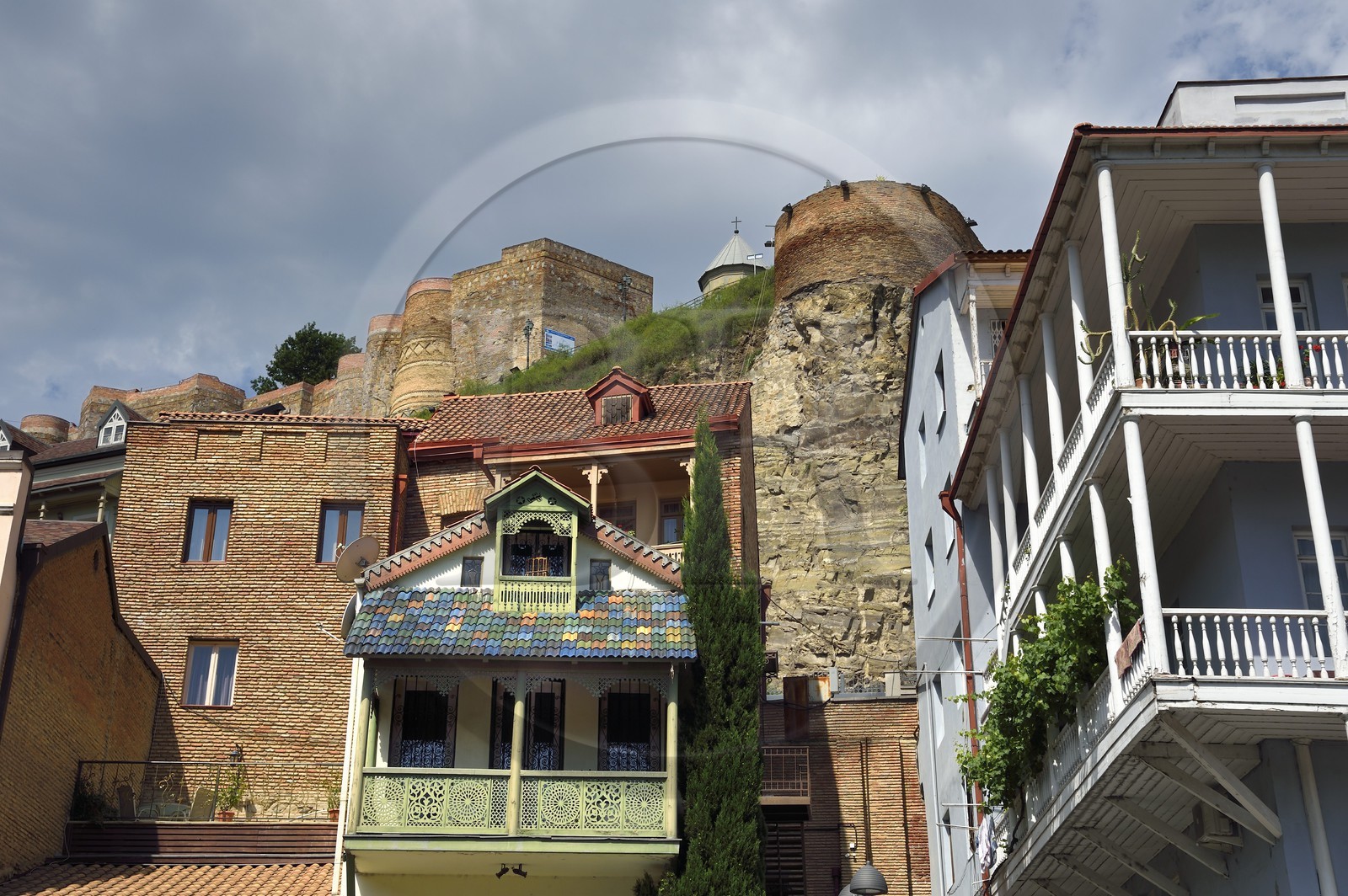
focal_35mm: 48
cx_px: 674
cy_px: 448
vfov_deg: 28.0
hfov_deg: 41.1
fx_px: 1796
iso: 200
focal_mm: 48
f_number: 11
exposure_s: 1/250
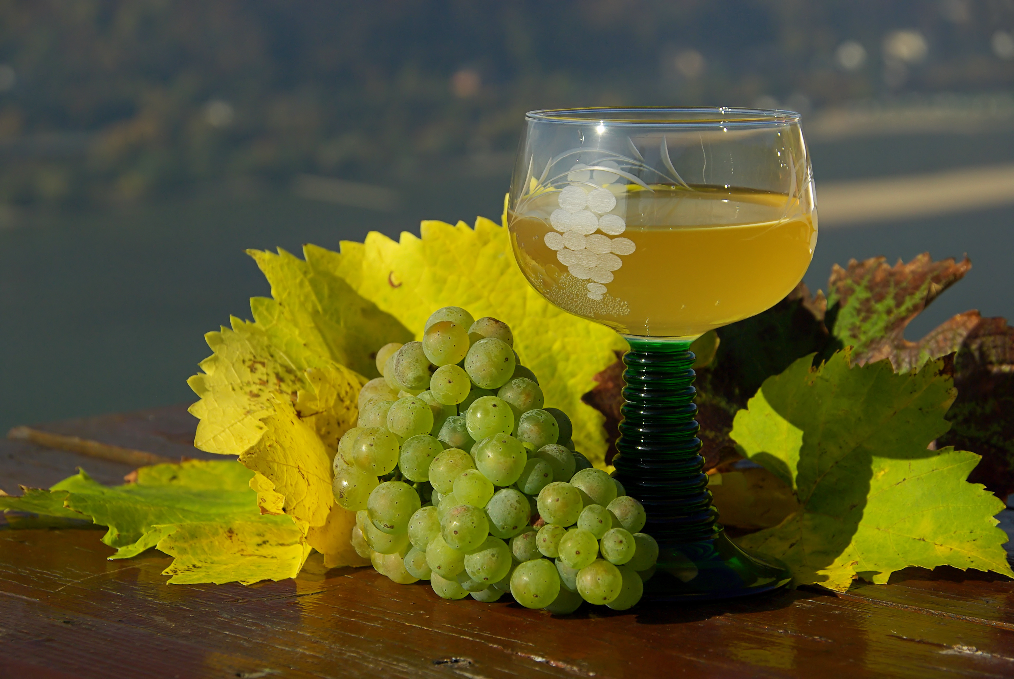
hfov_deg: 20.9
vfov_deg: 14.1
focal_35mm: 98
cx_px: 507
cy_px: 340
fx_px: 2750
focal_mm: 65
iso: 200
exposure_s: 1/350
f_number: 8
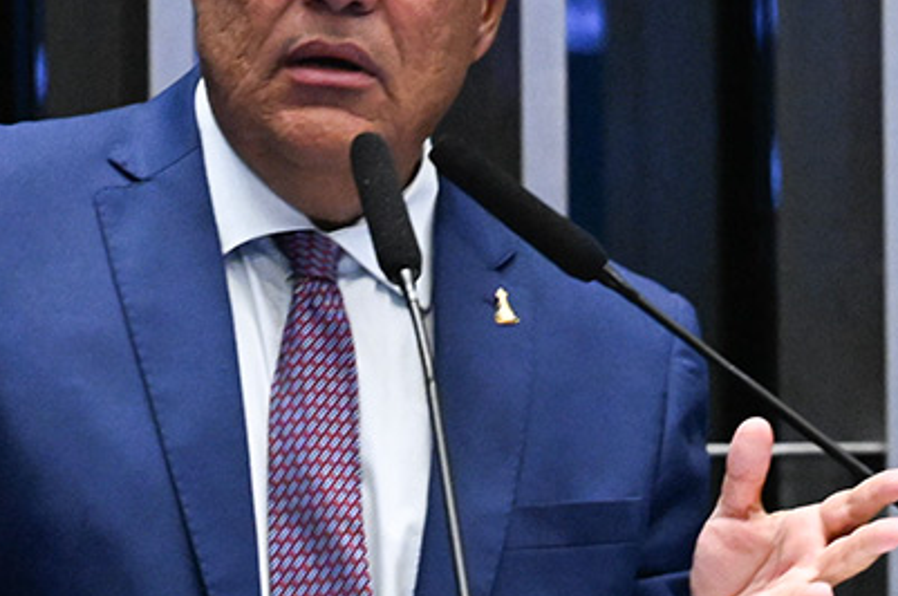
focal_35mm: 530
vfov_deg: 2.6
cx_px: 354
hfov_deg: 3.9
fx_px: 13199
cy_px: 296
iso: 5000
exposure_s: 1/200
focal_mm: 165
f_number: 4
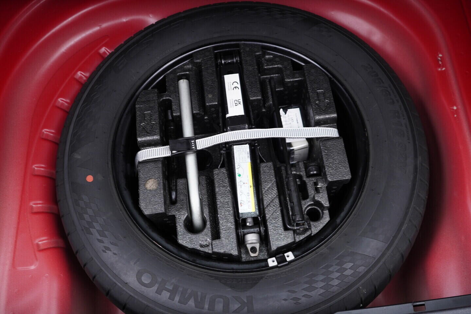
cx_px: 236
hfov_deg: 53.1
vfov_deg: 36.9
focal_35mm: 36
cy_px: 157
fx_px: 471
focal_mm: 24
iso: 320
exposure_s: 1/40
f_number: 2.8
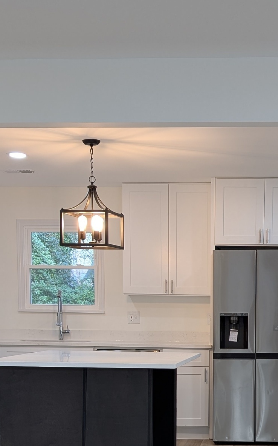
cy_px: 403
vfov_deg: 29.7
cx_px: 226
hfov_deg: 19.5
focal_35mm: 66
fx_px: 800
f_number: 1.68
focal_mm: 6.9
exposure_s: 1/24
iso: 20
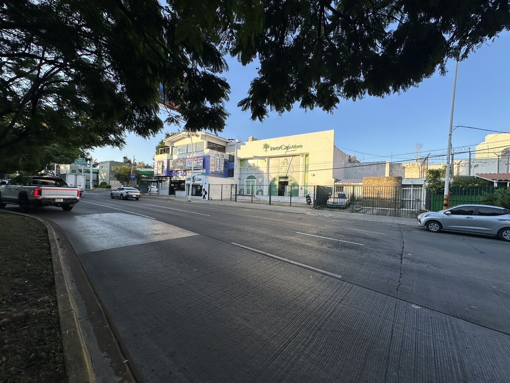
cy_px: 192
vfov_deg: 85.7
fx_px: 206
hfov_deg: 102.1
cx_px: 255
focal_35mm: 14
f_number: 2.2
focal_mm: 2.22
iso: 40
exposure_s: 1/654
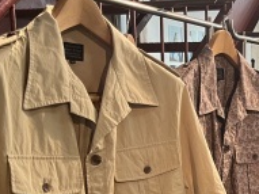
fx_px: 508
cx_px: 259
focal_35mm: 68
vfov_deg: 20.6
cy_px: 214
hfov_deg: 27.0
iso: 125
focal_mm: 5.1
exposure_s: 1/50
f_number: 1.6
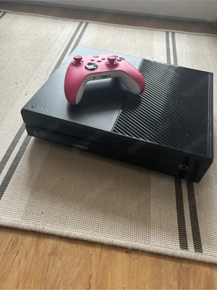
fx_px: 217
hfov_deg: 53.1
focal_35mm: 26
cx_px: 108
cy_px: 145
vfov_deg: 67.3
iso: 250
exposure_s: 1/60
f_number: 1.5
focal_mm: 5.7
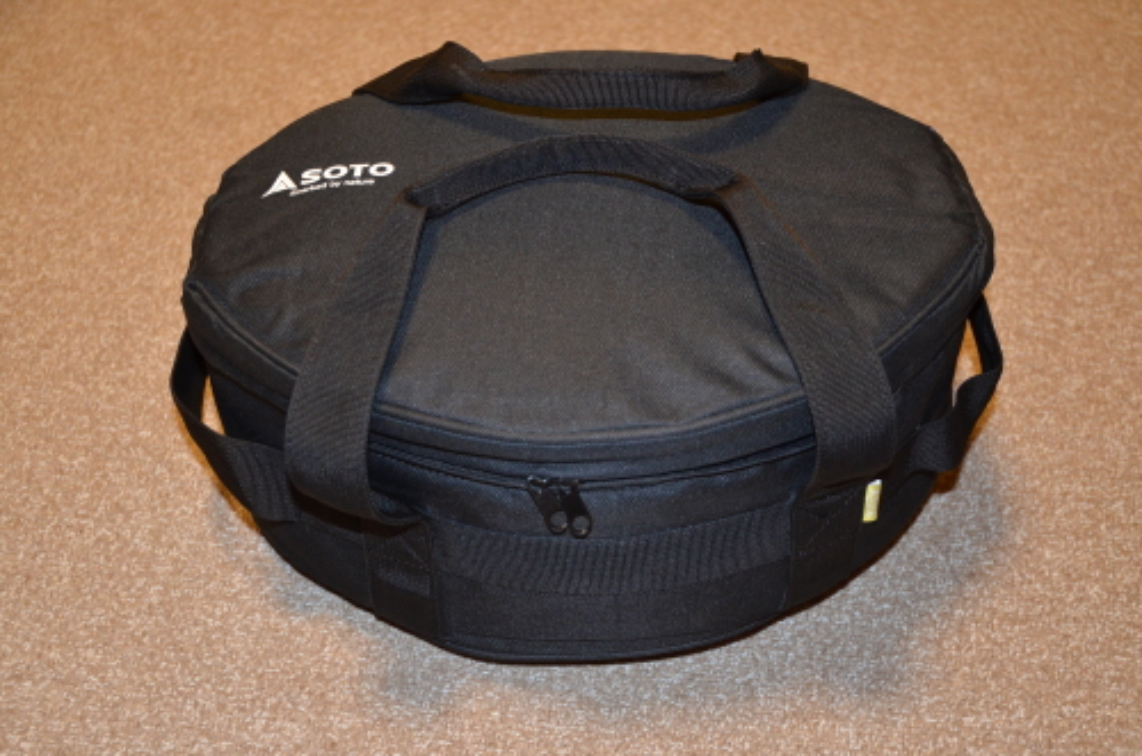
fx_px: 1614
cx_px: 571
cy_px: 378
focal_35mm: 51
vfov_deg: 26.4
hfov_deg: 39.0
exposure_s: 1/60
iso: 800
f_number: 4
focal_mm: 34
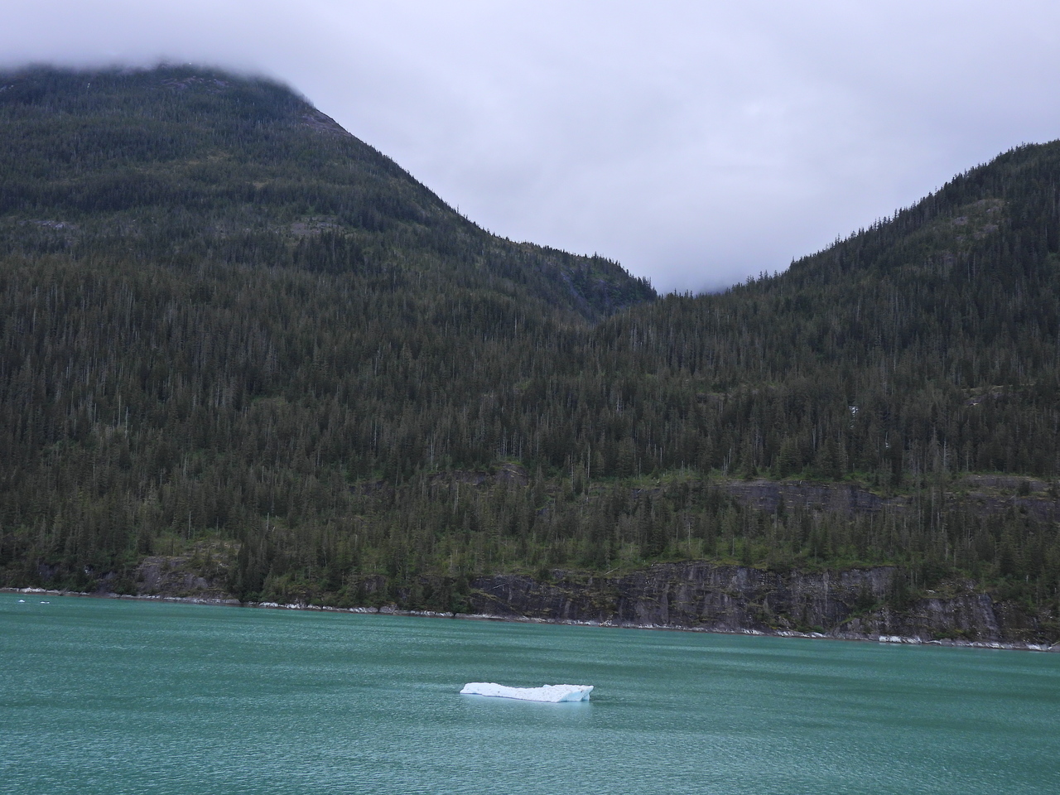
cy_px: 398
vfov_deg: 29.1
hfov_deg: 38.2
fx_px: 1531
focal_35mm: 50
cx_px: 530
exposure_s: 1/500
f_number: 3.5
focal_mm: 8.9
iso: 100
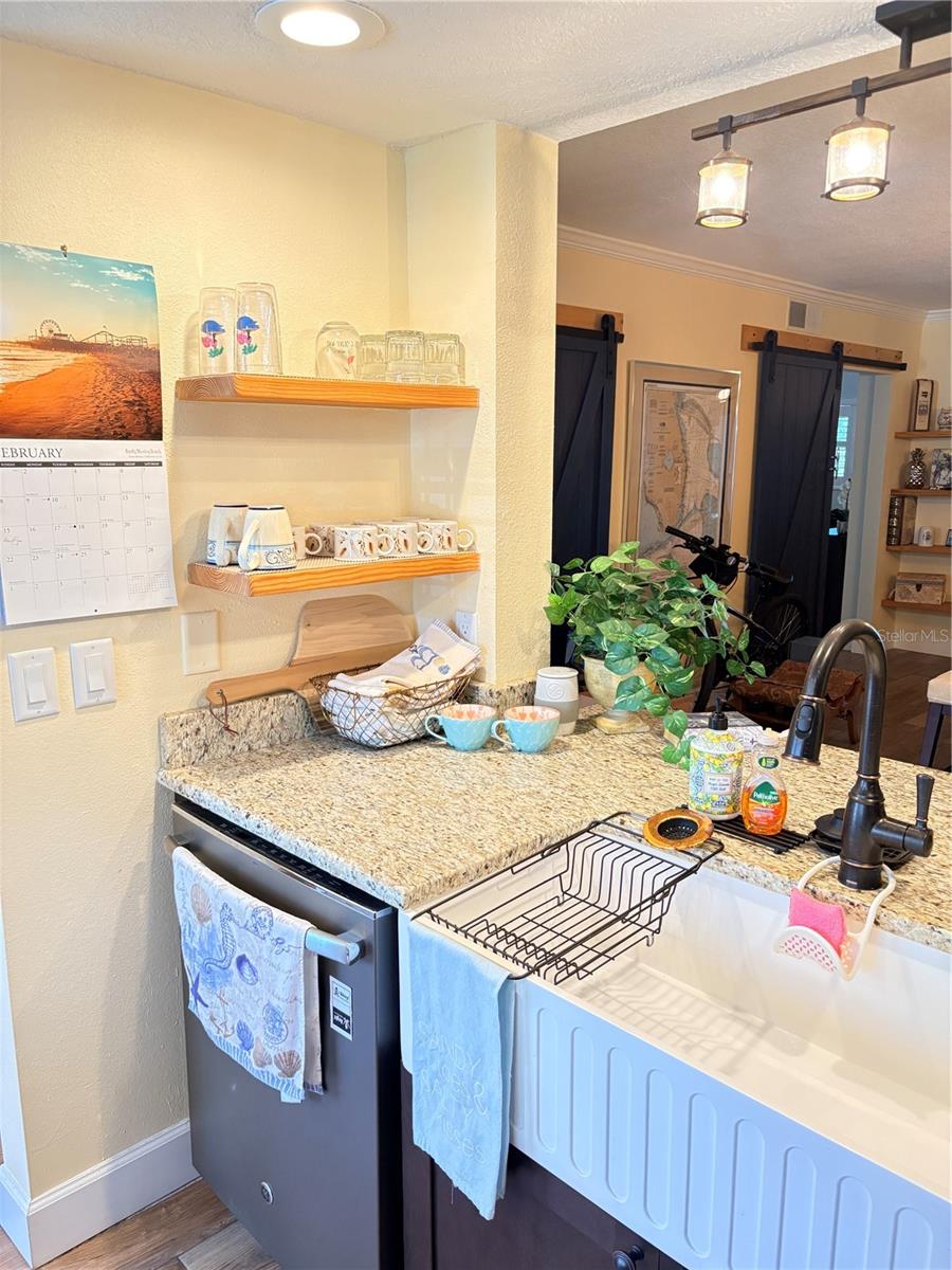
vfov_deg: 67.3
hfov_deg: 53.1
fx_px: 953
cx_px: 476
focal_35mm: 26
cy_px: 635
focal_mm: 5.96
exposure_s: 1/60
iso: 320
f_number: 1.6
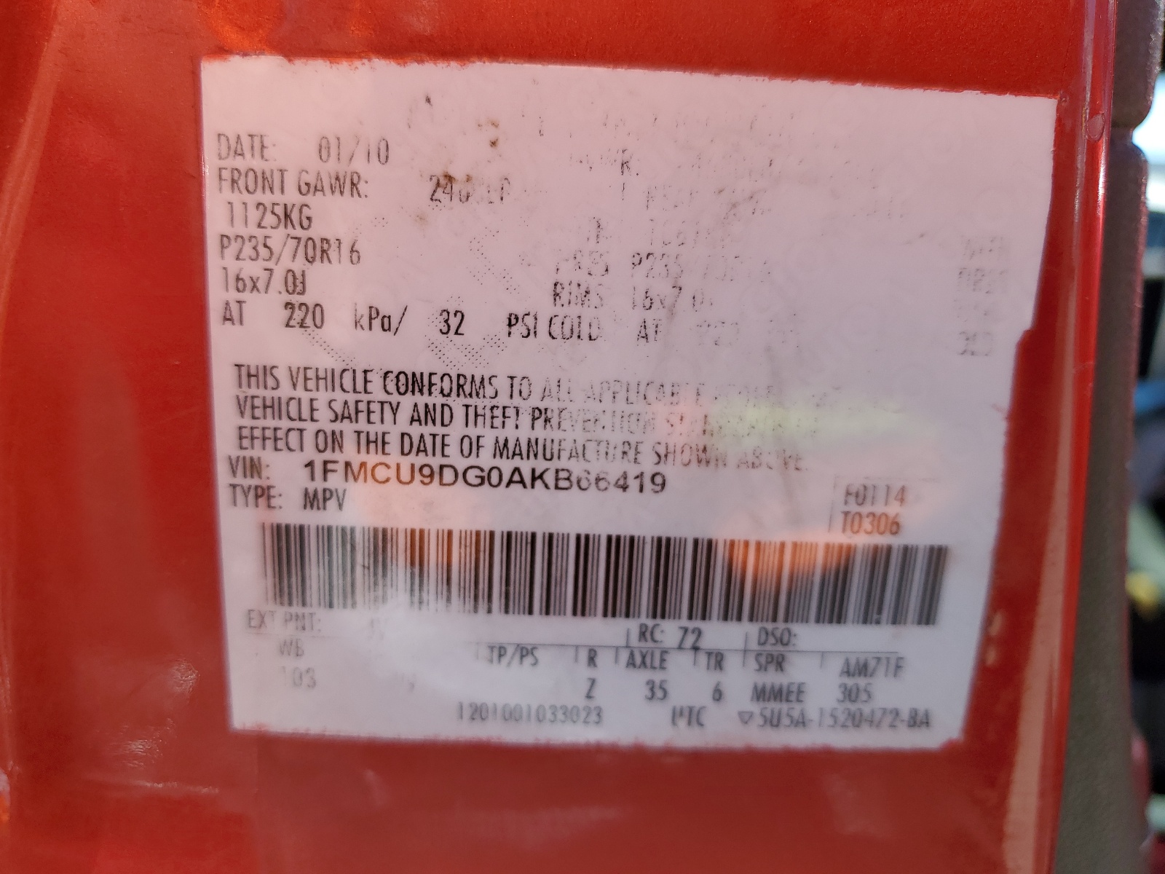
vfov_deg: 53.1
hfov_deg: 67.3
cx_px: 582
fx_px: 875
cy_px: 437
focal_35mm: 26
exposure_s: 1/769
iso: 50
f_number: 1.5
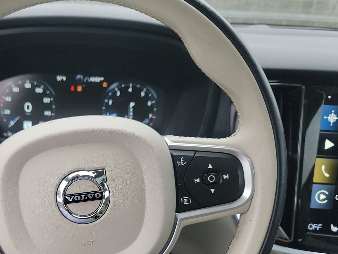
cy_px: 192
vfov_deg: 36.8
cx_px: 79
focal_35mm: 38
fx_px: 371
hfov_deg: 47.0
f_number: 1.8
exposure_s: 1/59
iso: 98
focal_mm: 6.7
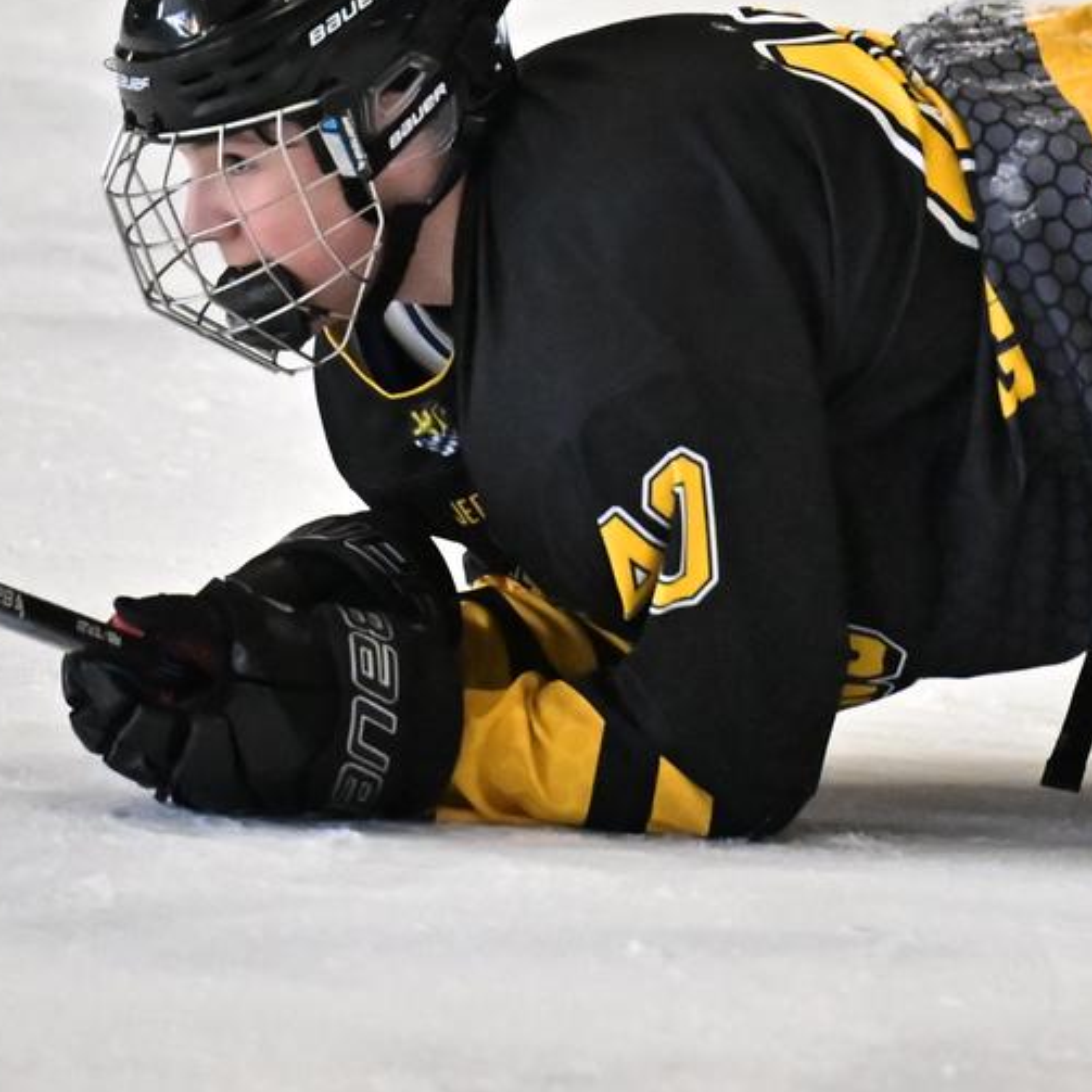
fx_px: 34727
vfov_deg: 1.8
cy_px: 227
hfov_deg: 1.8
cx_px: 766
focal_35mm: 973
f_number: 2.8
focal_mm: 200
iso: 3200
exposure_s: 1/1000
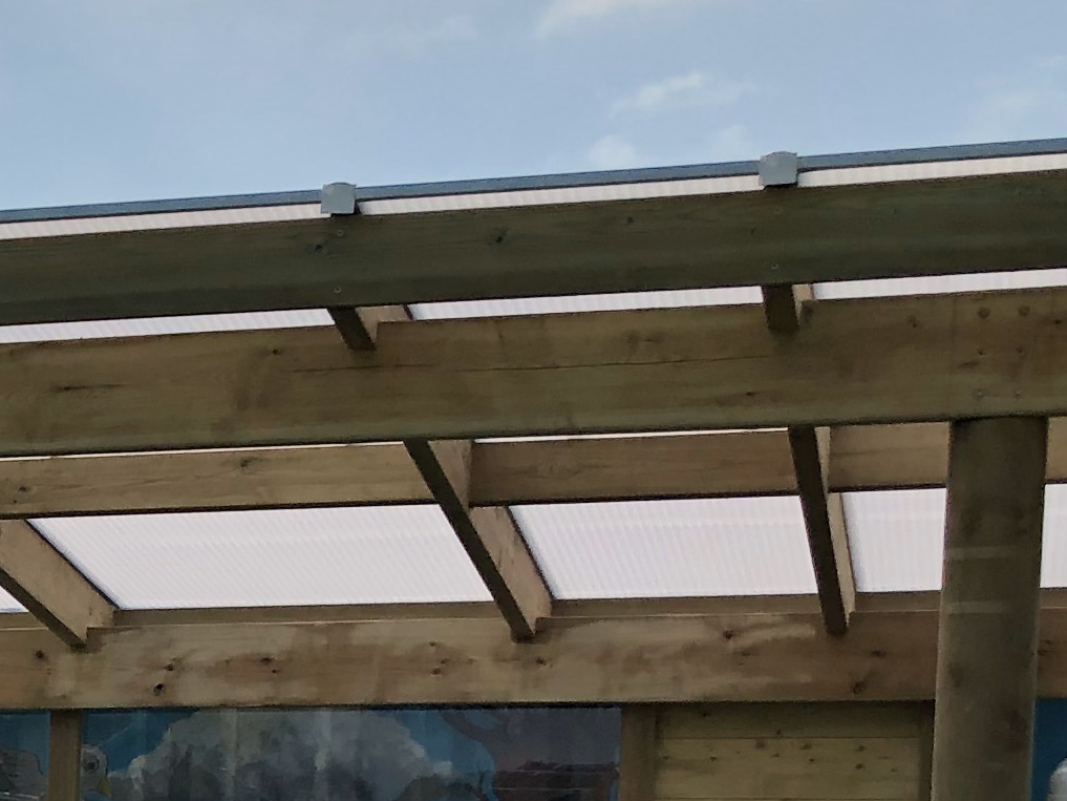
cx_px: -725
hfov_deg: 15.7
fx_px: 3422
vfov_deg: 12.7
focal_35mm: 111
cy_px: 1156
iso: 25
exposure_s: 1/3003
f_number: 1.8
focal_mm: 3.99
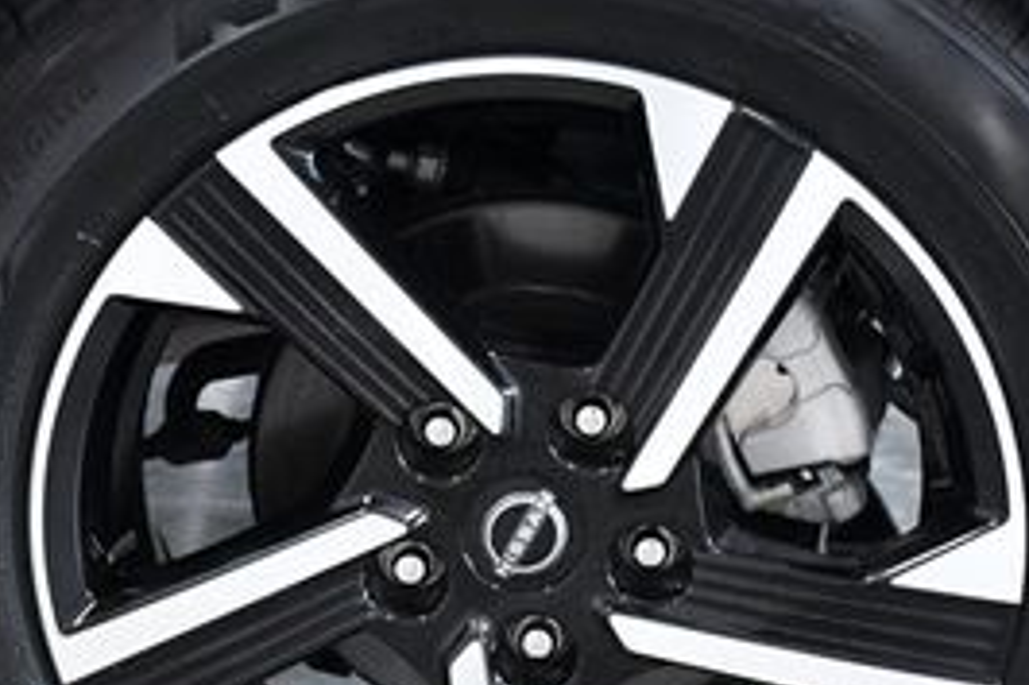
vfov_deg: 7.9
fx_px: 4942
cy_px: 449
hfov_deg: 11.9
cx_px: 449
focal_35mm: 173
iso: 2500
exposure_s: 1/200
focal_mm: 48
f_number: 7.1
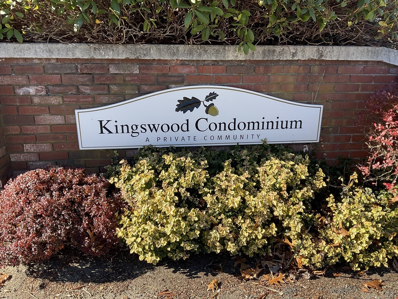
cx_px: 199
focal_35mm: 29
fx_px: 333
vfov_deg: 48.2
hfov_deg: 61.7
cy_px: 150
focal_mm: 3
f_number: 1.8
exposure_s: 1/500
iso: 16
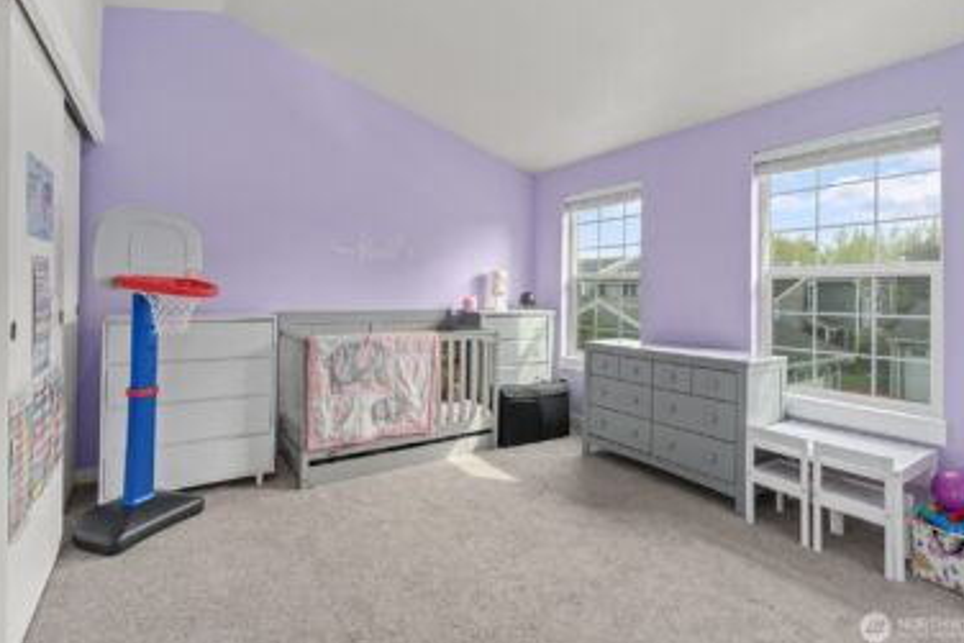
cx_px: 495
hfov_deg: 93.2
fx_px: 455
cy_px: 309
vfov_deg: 70.5
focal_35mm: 17
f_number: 9
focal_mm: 16
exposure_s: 1/6
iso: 320
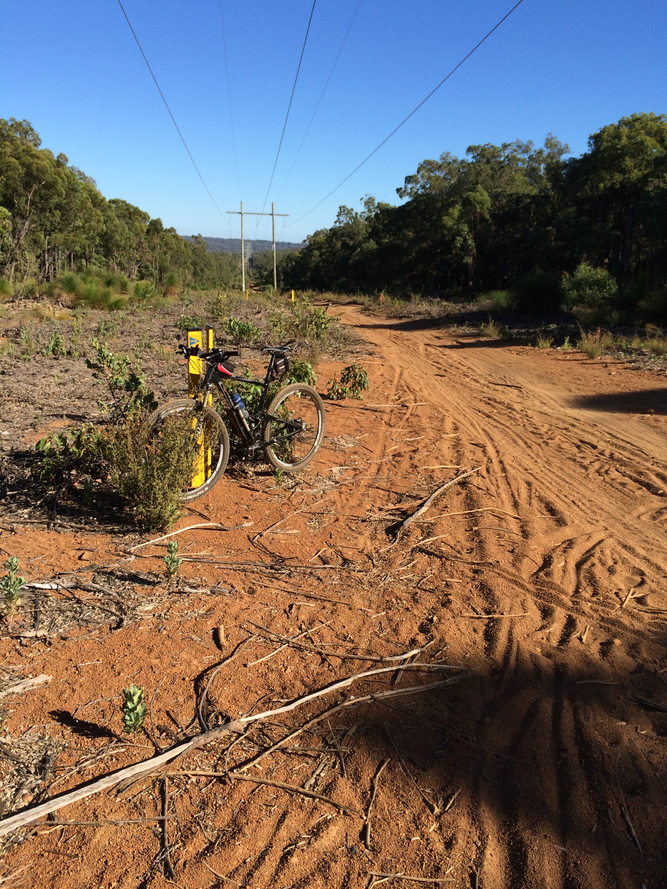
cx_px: 334
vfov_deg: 60.0
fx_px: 771
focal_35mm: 30
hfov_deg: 46.8
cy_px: 444
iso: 32
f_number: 2.2
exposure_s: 1/1866
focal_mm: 4.12
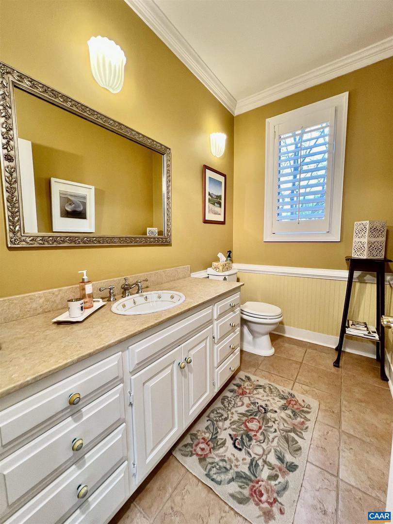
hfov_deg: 89.9
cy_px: 262
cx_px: 196
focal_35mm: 13
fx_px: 197
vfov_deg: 106.2
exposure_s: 1/120
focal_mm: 1.57
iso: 200
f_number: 1.8
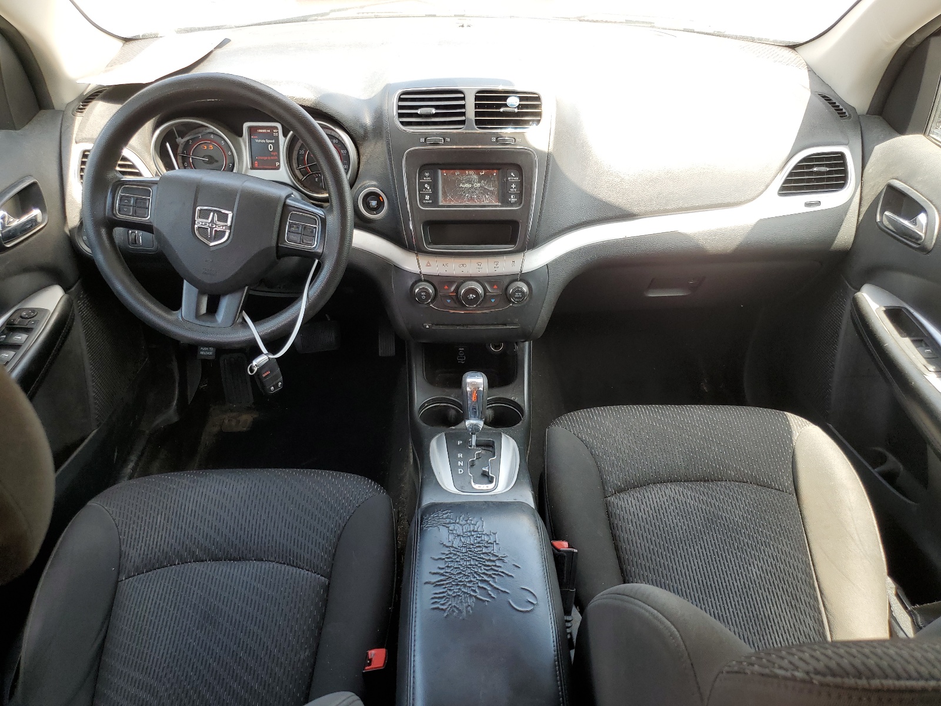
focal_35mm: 26
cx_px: 470
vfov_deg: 53.1
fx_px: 707
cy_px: 353
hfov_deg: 67.3
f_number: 1.5
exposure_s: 1/192
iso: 50
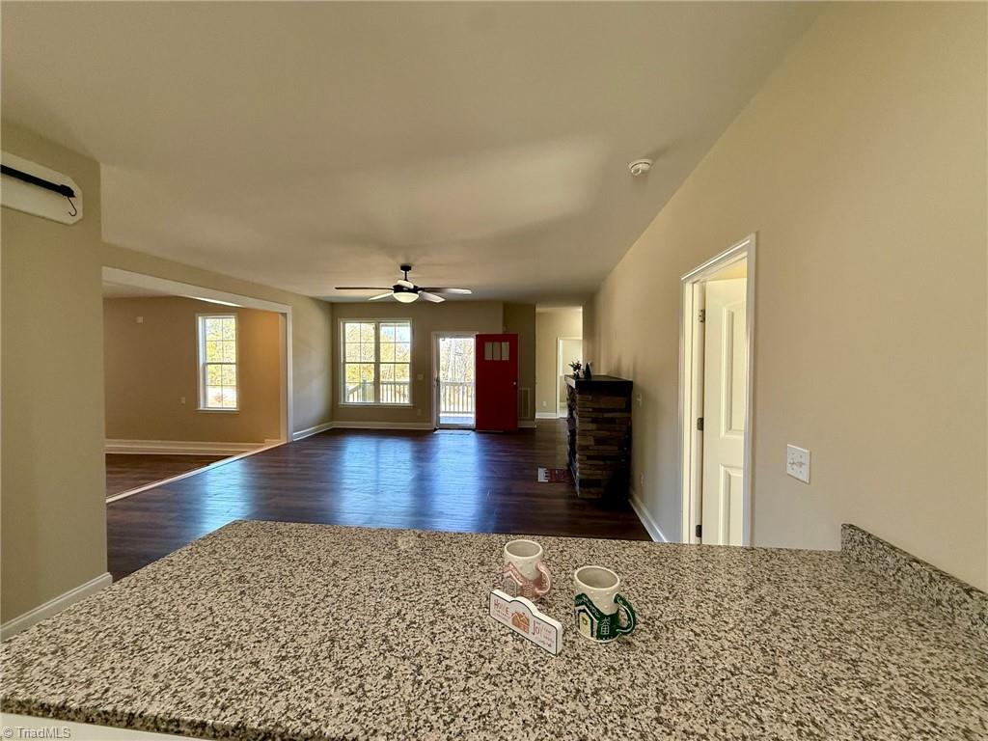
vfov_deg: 85.7
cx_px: 494
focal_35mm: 14
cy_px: 370
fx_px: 400
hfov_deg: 102.1
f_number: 2.2
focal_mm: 2.22
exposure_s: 1/120
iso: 250
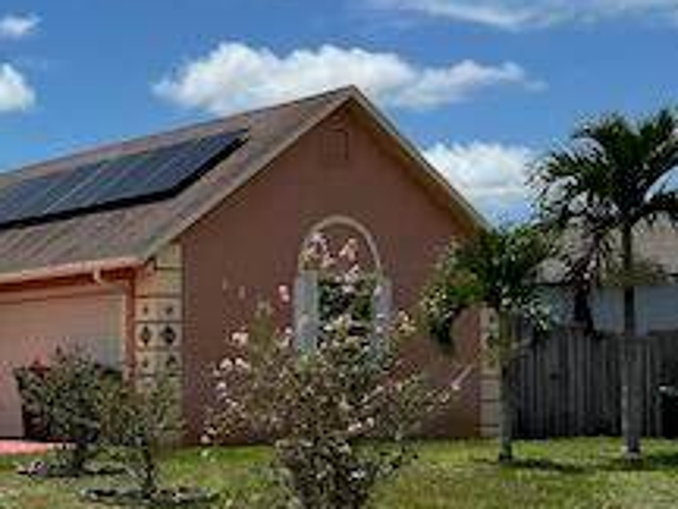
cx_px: -154
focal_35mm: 77
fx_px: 1508
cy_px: 437
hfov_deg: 23.1
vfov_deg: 18.9
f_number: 1.5
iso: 50
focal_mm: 5.7
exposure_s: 1/6211
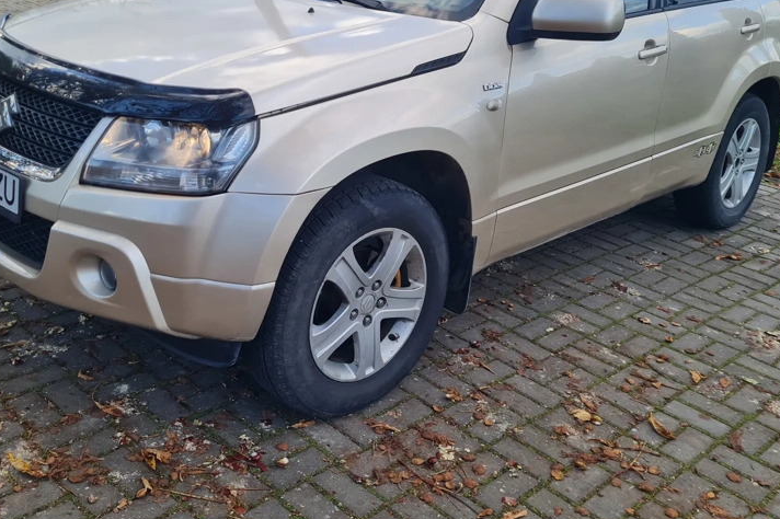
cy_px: 172
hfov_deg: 50.7
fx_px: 823
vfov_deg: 34.7
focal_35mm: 38
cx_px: 380
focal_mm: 5.4
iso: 50
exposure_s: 1/365
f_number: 1.8
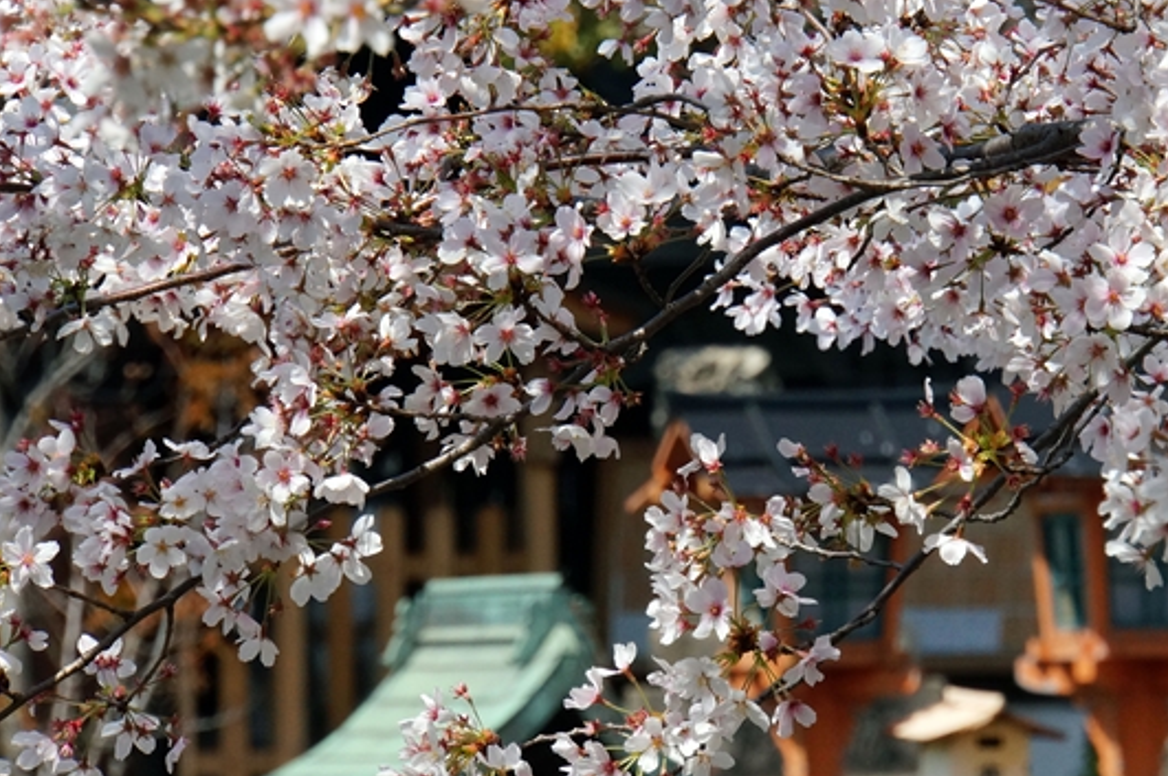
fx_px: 12104
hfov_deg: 5.5
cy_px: 237
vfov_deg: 3.7
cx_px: 820
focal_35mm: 373
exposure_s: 1/800
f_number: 13
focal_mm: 165.3
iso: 800
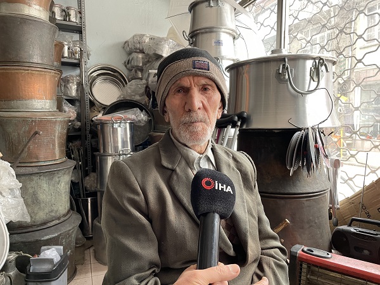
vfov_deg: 53.1
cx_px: 190
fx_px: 285
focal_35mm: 26
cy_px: 142
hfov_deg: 67.3
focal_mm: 4.2
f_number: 1.6
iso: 125
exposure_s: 1/95
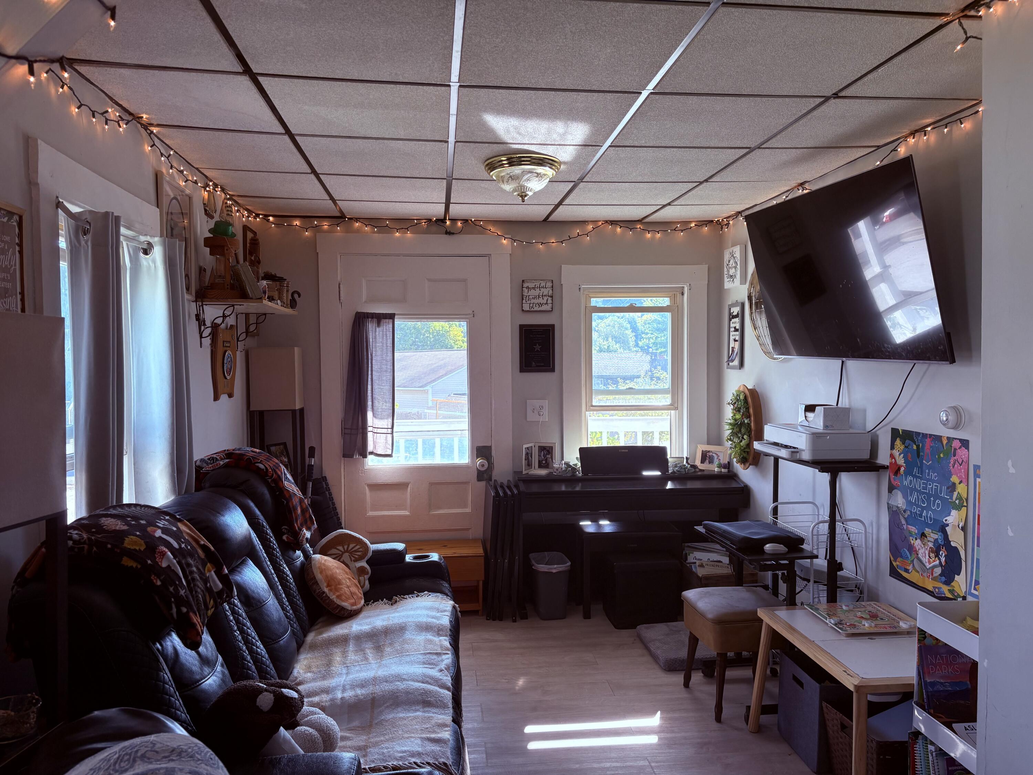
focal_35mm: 26
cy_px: 388
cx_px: 516
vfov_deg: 53.1
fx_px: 776
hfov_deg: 67.3
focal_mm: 5.96
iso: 100
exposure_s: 1/165
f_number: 1.6
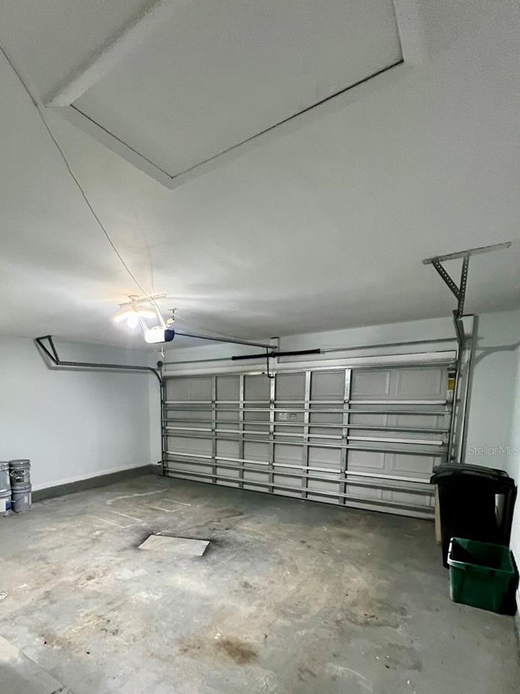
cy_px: 450
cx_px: 181
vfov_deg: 88.5
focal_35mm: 17
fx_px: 341
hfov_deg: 72.9
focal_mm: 1.57
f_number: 1.8
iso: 500
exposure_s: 1/60
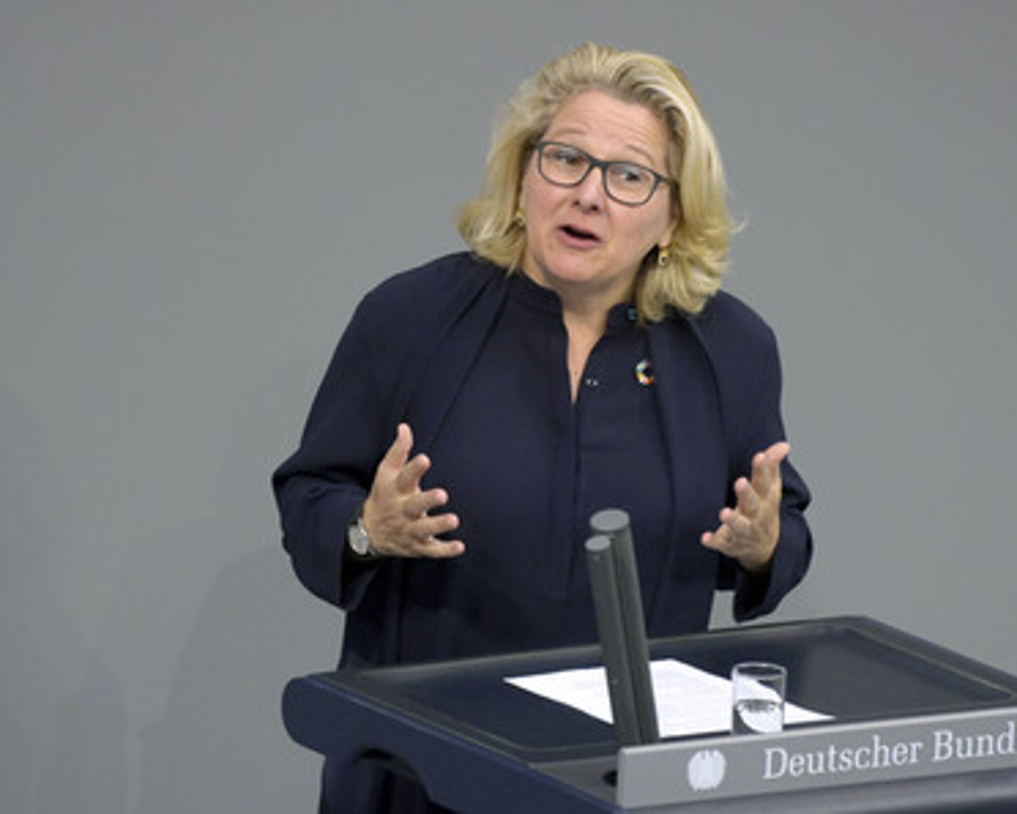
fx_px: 14365
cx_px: 526
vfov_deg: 3.2
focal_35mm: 477
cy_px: 407
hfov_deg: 4.1
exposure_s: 1/320
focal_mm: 420
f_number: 5.6
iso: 8000
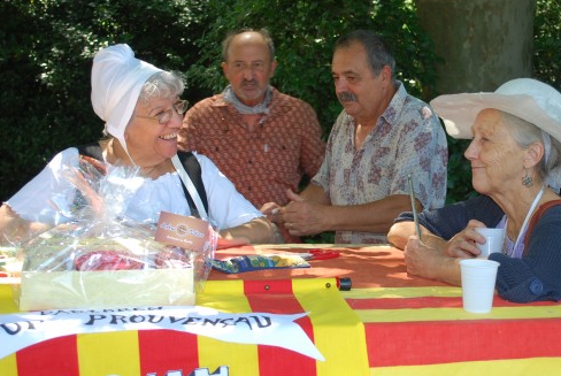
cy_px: 171
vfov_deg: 23.1
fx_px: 921
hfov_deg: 33.7
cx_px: 356
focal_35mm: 59
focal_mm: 30
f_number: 4.8
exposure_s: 1/80
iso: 200
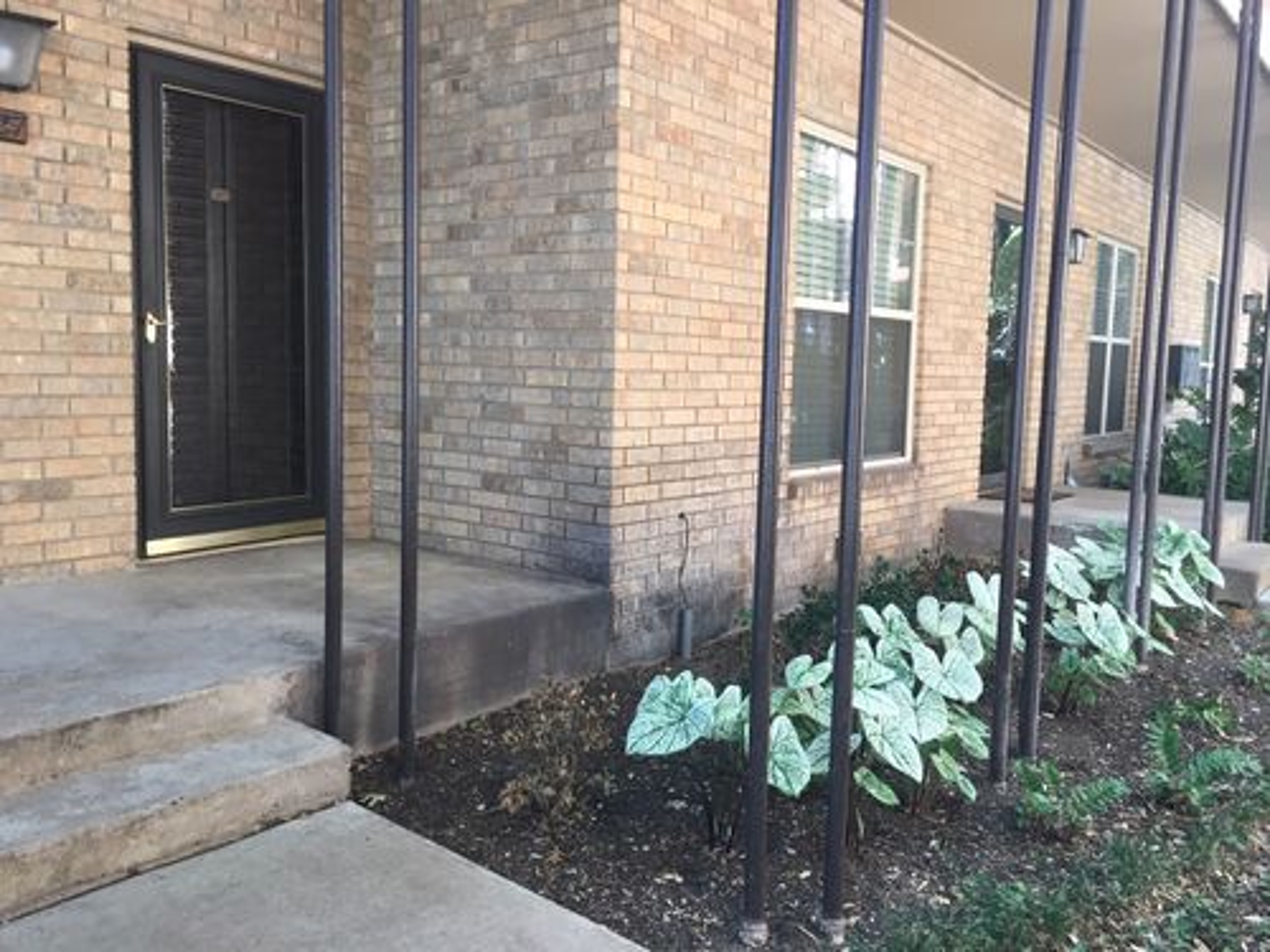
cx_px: 635
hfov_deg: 61.7
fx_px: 1064
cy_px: 476
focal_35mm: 29
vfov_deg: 48.2
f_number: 2.2
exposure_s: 1/30
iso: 32
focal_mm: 4.15
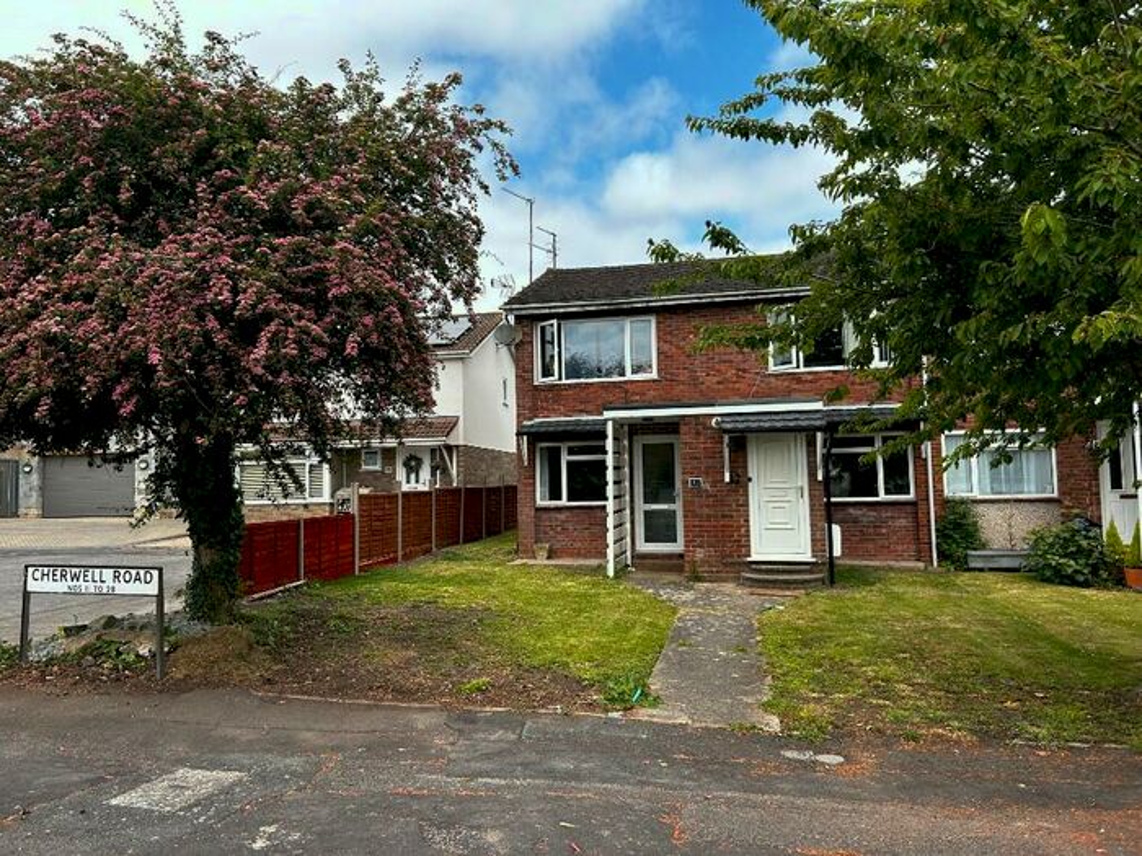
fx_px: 858
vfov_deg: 53.1
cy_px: 428
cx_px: 571
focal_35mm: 26
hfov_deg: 67.3
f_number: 1.5
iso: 50
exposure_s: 1/2457
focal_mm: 5.7
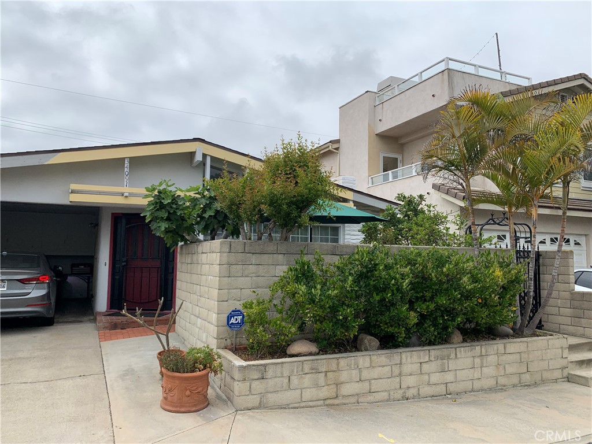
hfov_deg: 67.3
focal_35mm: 26
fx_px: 445
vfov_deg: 53.1
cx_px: 296
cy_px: 222
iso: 25
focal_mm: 4.25
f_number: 1.8
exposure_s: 1/3521
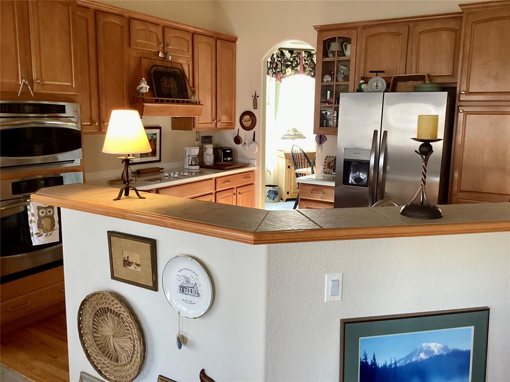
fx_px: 457
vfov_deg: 45.4
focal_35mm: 31
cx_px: 255
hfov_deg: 58.4
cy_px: 191
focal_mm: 3.3
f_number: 2.4
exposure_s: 1/60
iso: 125
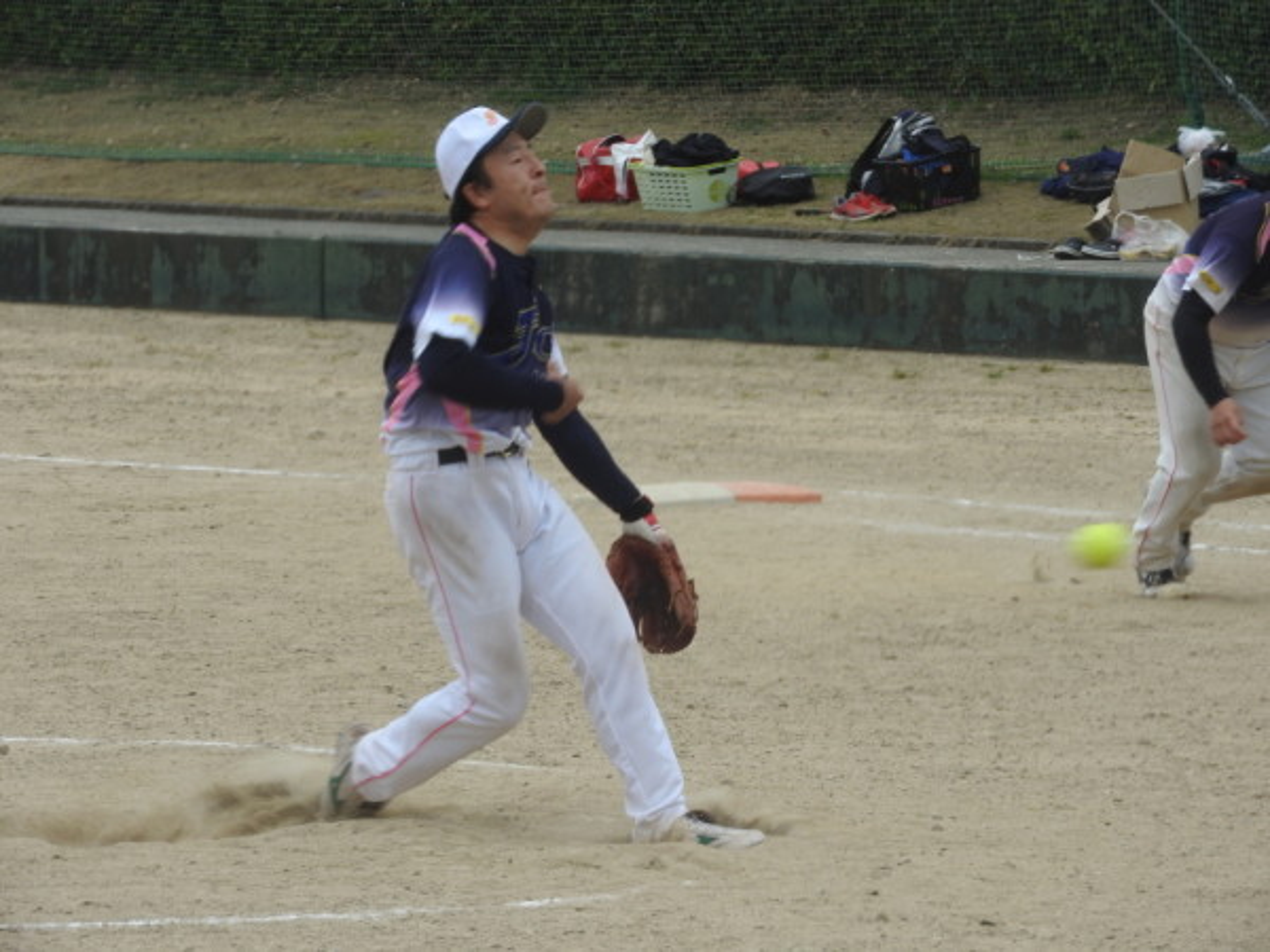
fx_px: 11006
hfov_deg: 6.6
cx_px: 635
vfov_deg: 5.0
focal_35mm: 300
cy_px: 476
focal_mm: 53.7
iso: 100
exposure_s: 1/400
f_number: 5.5
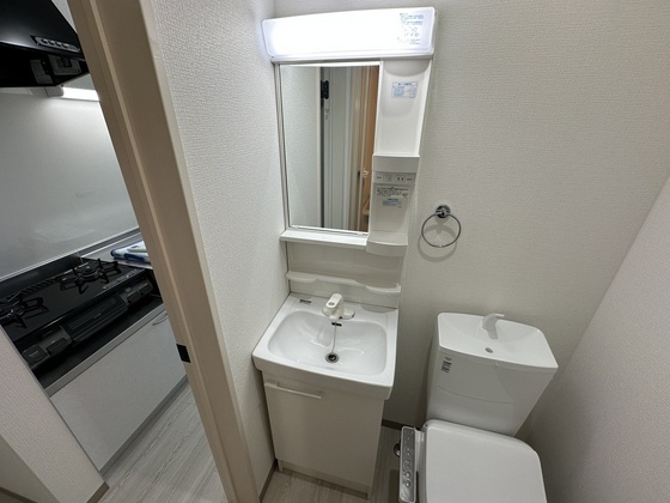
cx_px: 335
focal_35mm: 14
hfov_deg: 102.1
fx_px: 271
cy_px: 252
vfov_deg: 85.7
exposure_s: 1/120
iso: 100
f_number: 2.2
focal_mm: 2.22
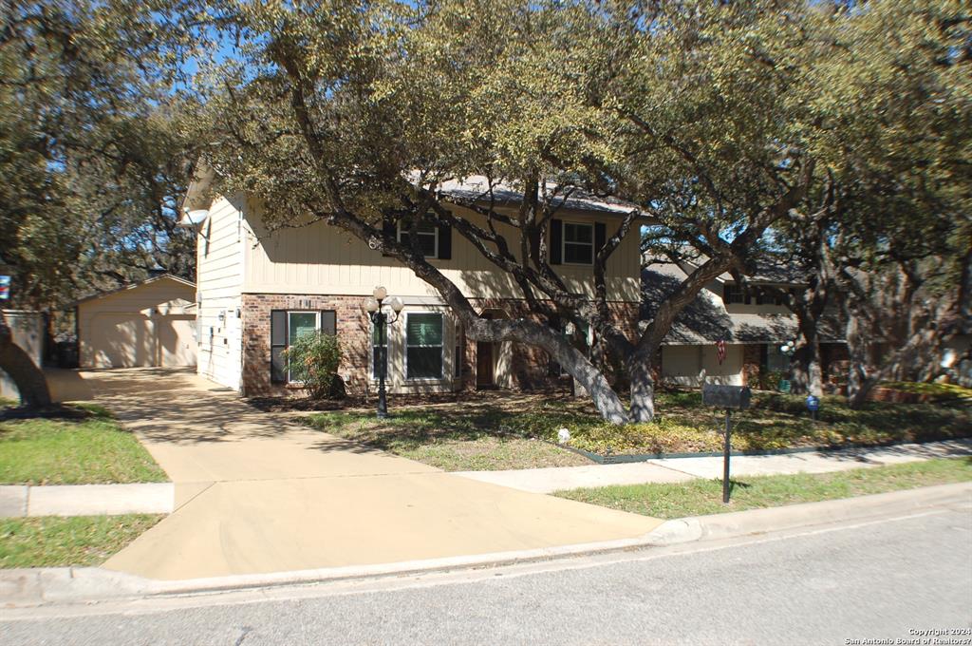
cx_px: 486
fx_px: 1052
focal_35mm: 39
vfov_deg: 34.1
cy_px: 323
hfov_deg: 49.6
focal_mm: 26
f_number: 9
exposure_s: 1/250
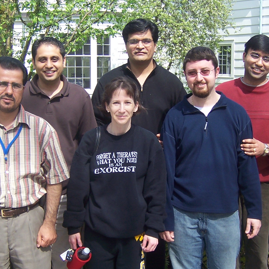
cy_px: 151
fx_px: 571
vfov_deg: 26.5
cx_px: 131
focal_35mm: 65
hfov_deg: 26.5
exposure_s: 1/500
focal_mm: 6.2
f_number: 2.8
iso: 80
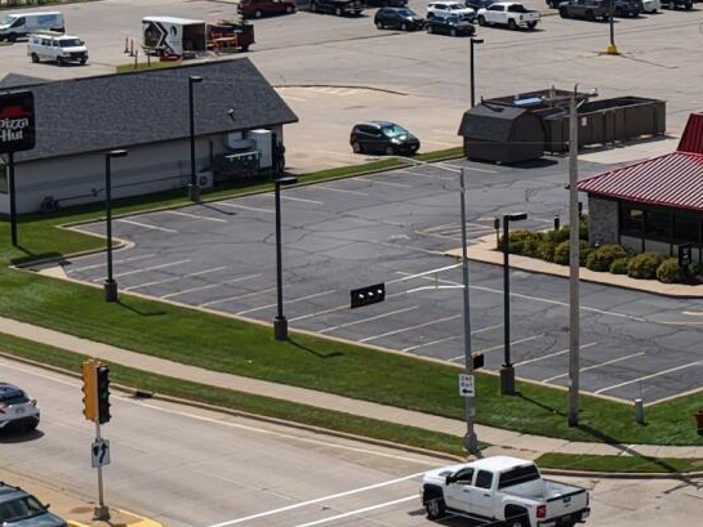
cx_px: 1105
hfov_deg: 13.9
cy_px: -81
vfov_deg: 11.1
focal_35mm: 132
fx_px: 2681
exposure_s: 1/6000
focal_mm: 8.67
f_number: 1.8
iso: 140
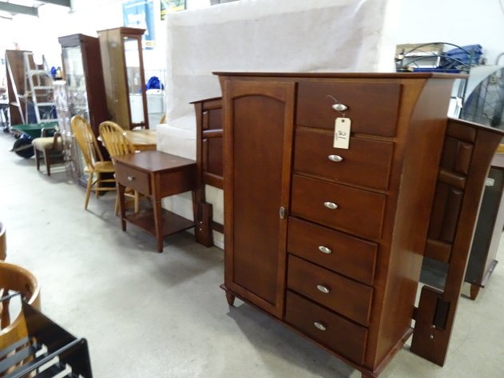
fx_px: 349
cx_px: 252
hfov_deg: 71.6
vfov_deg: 56.8
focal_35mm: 24
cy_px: 189
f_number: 3.5
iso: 800
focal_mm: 4.1
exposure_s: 1/15
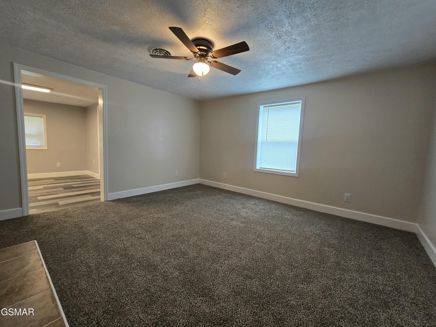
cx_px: 218
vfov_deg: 89.9
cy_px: 164
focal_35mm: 13
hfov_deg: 106.2
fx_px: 164
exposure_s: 1/60
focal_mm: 2.2
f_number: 2.2
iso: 160
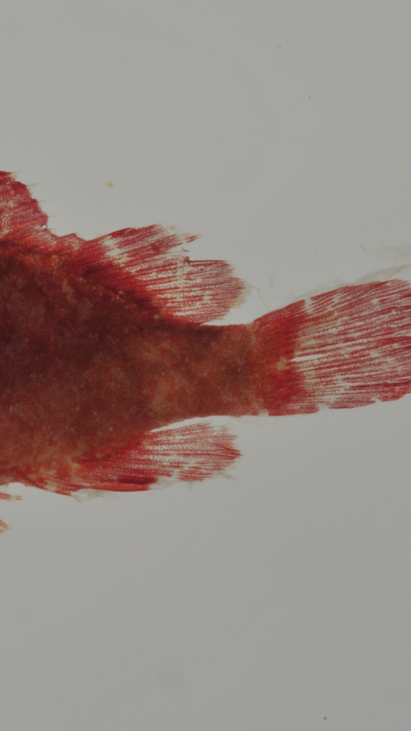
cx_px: -55
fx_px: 4819
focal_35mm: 249
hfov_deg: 4.9
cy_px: 366
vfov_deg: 8.7
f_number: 40
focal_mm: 105
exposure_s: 1/60
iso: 200
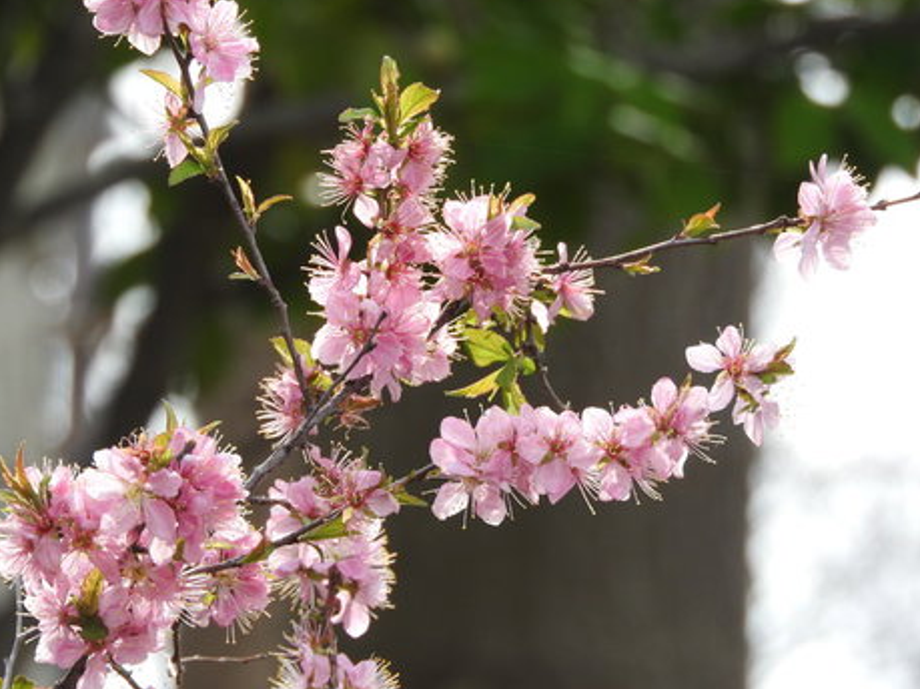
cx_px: 495
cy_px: 362
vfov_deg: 3.4
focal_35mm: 436
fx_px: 11585
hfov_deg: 4.5
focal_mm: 71.7
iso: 100
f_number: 5.6
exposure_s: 1/125
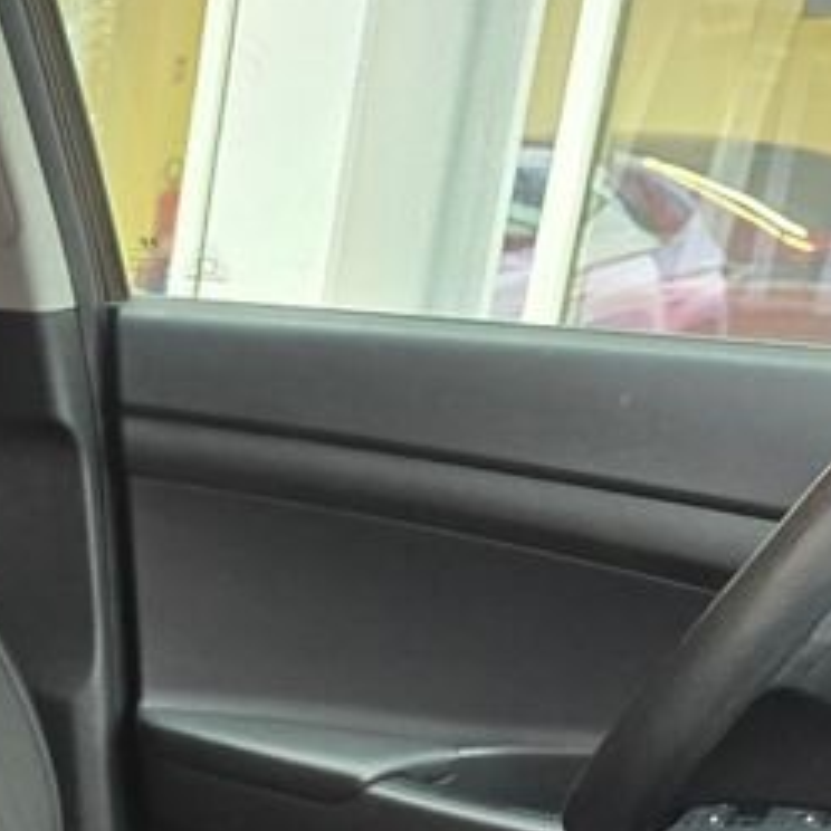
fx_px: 2281
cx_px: -640
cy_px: 1052
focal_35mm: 84
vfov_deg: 19.2
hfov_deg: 17.1
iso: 500
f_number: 1.7
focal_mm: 6.3
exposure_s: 1/100
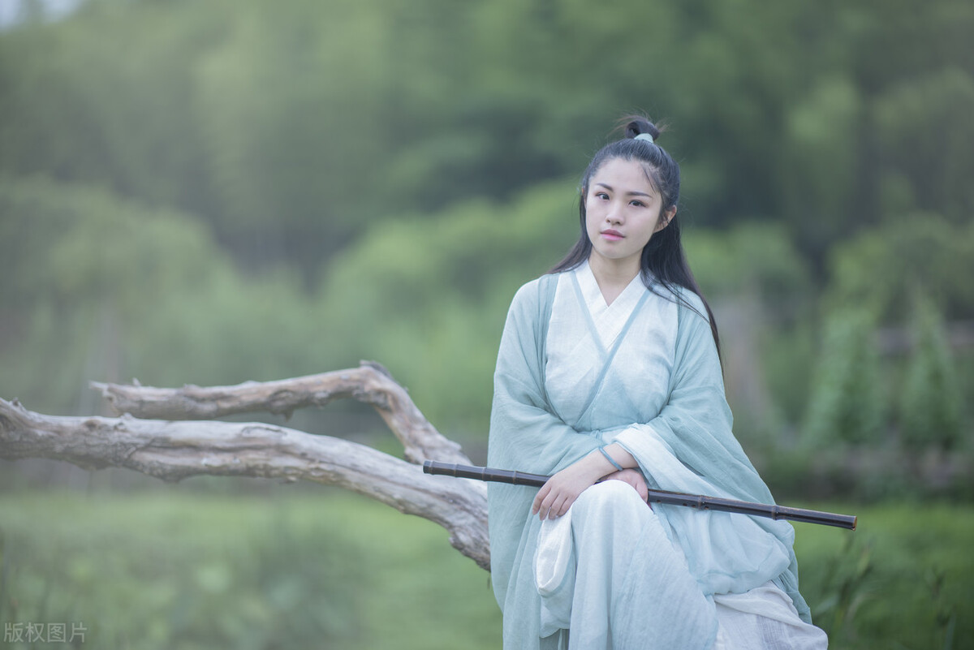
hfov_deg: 19.4
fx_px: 2842
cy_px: 325
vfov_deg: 13.1
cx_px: 487
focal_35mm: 105
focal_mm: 105
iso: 100
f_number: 1.4
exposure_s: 1/200
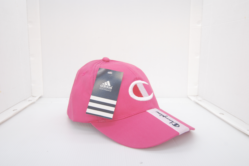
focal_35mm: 36
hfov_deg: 53.1
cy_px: 83
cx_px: 124
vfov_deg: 37.0
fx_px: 249
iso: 400
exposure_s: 1/80
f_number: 8
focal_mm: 24
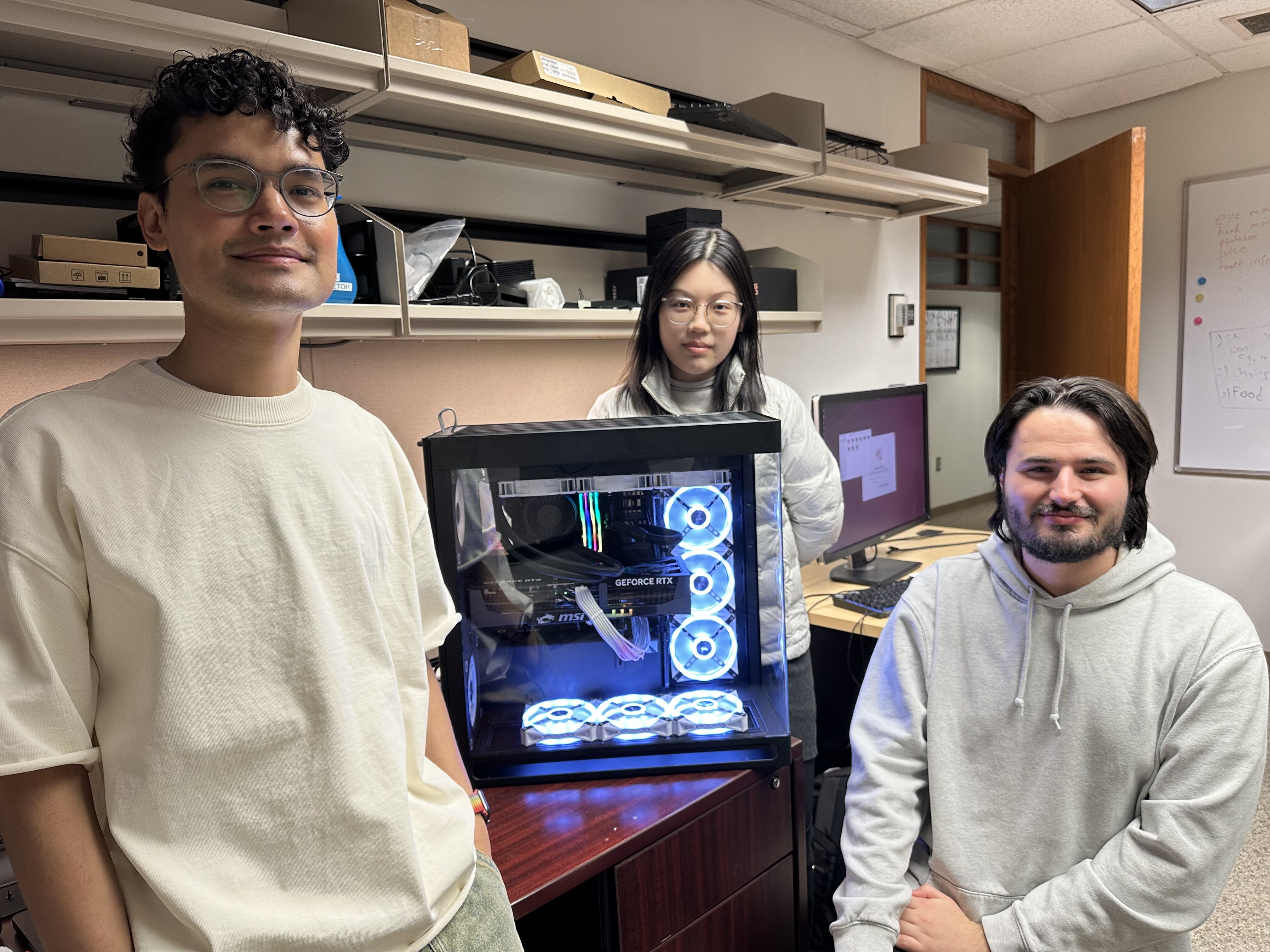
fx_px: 881
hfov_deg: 71.6
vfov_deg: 56.8
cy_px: 476
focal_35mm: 24
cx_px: 635
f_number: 1.78
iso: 160
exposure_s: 1/60
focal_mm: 6.86
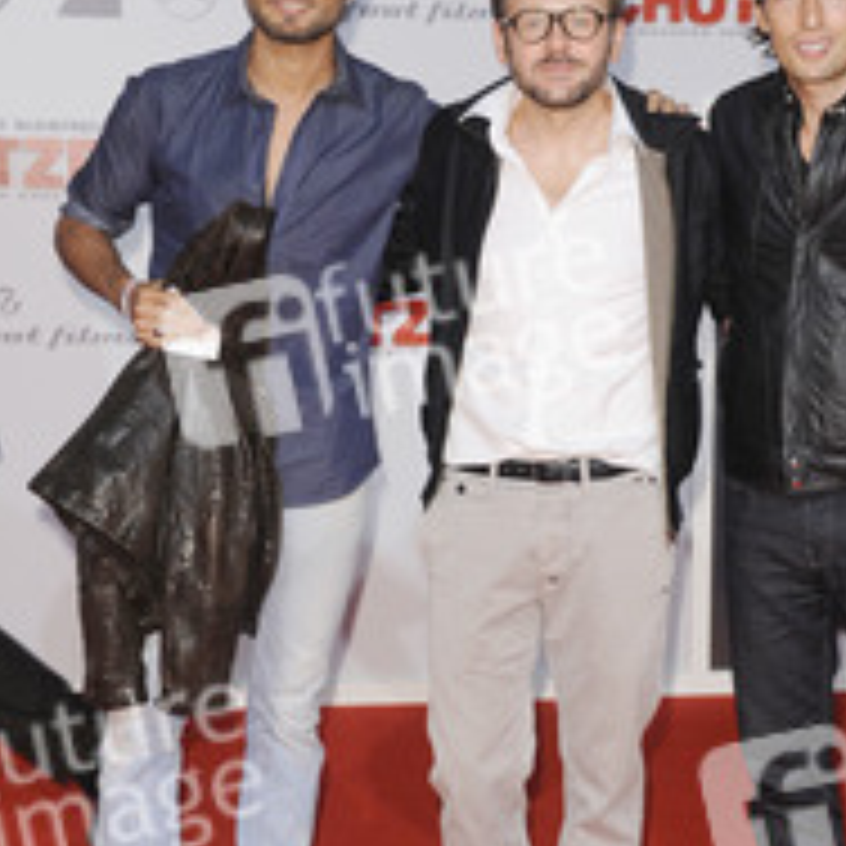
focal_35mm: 112
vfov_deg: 15.5
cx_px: 522
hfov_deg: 15.5
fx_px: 3097
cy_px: 567
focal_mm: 62
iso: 800
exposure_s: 1/160
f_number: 5.6
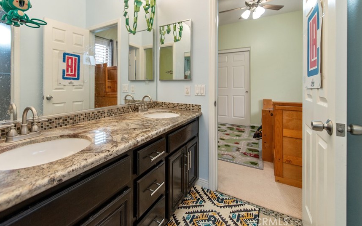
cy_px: 84
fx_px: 168
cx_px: 149
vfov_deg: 67.0
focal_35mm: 17
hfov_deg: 93.4
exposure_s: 1/160
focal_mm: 14
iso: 400
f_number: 2.8
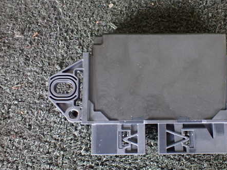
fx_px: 269
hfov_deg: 45.0
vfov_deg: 35.1
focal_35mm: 41
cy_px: 83
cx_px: 154
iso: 1000
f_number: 2.3
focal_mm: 5.4
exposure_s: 1/30
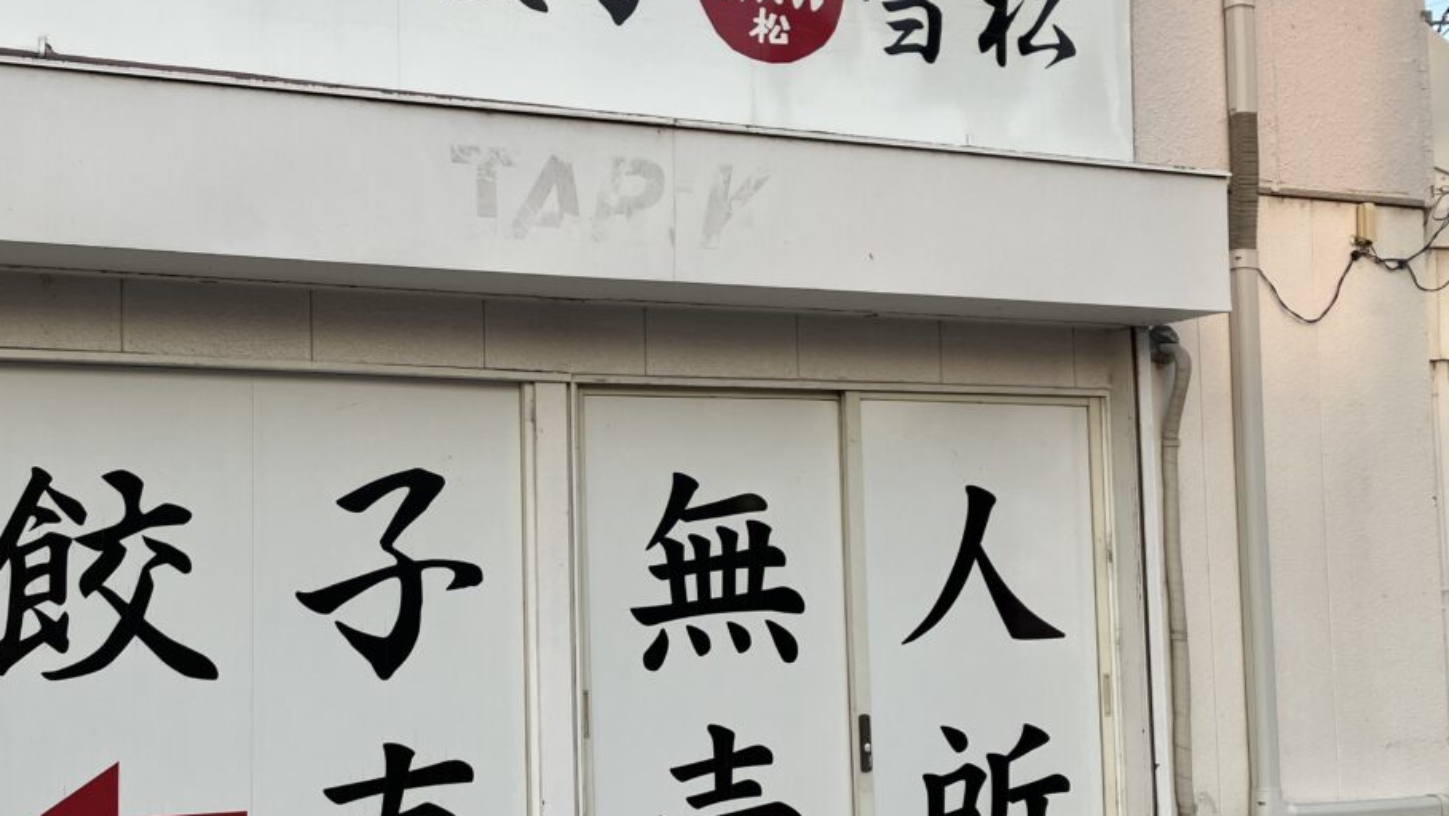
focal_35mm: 43
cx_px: 477
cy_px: 466
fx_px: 1652
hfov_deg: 46.6
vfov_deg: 27.7
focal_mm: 3.99
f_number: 1.8
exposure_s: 1/277
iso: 32
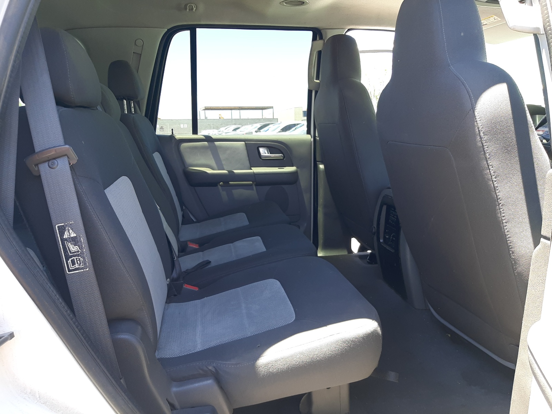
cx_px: 276
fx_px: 415
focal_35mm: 26
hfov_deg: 67.3
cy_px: 207
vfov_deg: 53.1
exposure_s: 1/120
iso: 40
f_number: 1.7
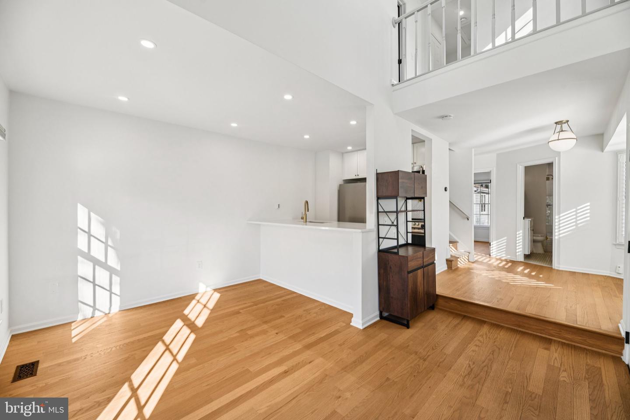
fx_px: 245
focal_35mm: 14
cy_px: 210
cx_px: 315
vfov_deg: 81.2
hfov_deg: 104.3
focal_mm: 14
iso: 100
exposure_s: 1/50
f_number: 8
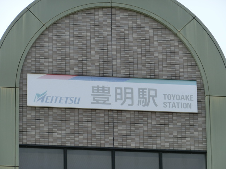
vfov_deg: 6.8
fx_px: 1436
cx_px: 113
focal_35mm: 220
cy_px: 84
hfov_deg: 9.0
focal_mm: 39.3
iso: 80
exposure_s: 1/320
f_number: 5.9
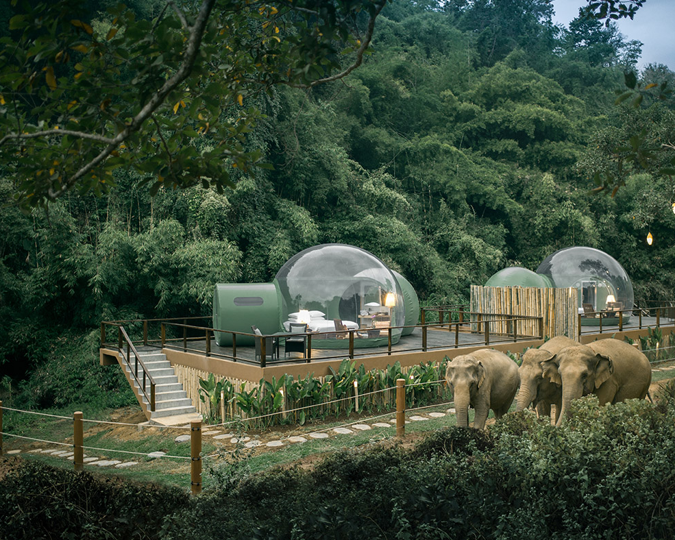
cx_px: 376
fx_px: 799
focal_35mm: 40
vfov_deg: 37.3
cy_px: 268
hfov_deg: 45.7
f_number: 1.8
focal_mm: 35
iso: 1600
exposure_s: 1/50
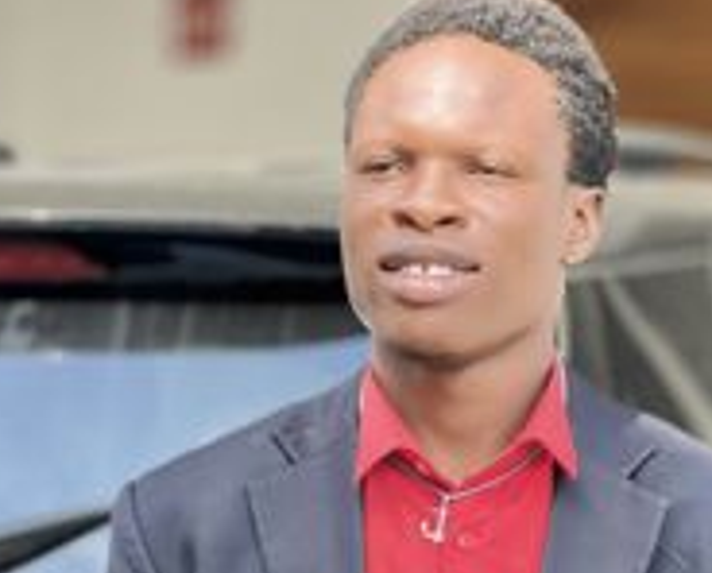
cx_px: 433
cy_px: 490
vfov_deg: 11.1
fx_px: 2935
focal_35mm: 139
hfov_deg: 13.8
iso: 64
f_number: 2.8
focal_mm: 9
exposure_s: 1/121
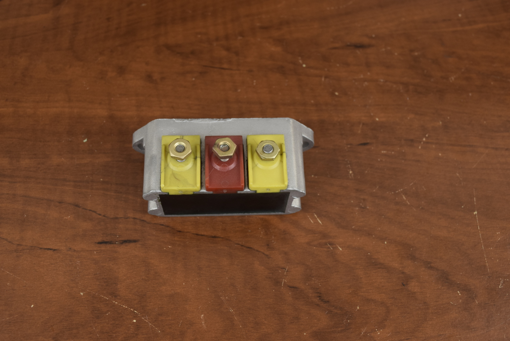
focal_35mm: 38
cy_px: 170
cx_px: 255
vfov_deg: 35.5
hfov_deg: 51.3
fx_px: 532
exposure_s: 1/160
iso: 400
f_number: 8
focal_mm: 25
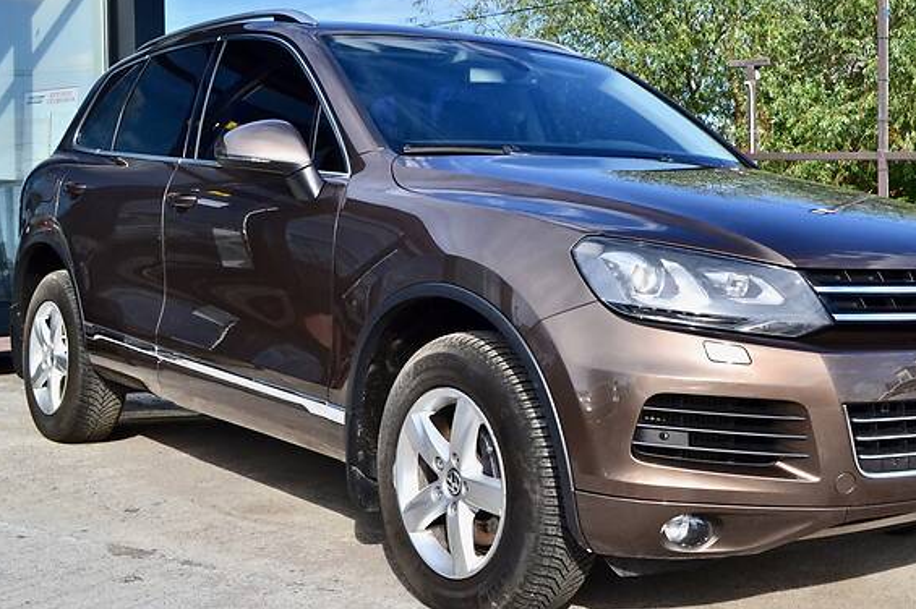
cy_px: 291
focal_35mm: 51
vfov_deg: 26.4
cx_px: 527
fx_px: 1297
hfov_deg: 38.8
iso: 400
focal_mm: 24
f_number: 10
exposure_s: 1/320
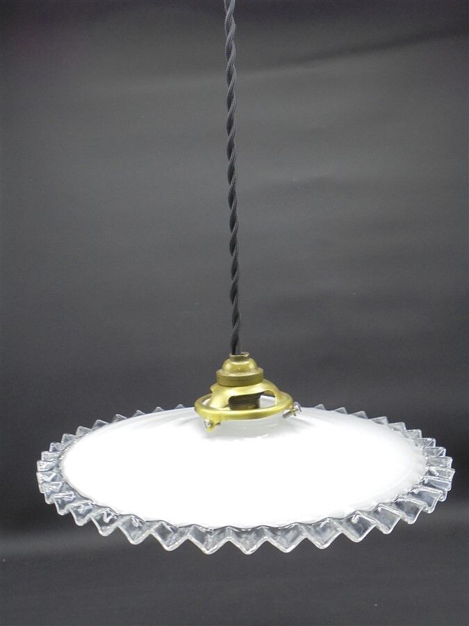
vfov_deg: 43.9
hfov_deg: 33.6
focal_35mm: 43
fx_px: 777
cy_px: 313
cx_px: 234
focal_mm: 7.8
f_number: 4.5
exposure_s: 1/30
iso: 200
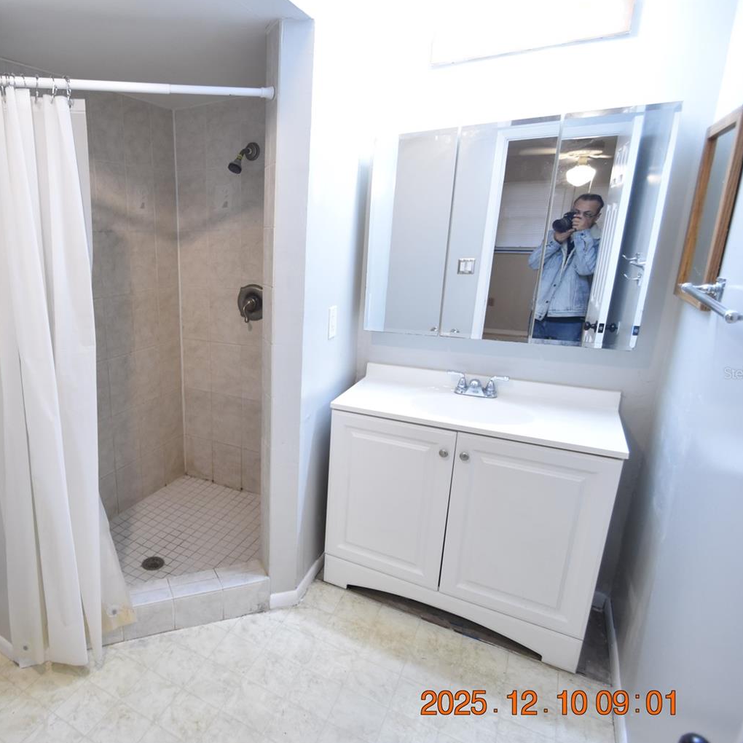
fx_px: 486
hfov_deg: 70.9
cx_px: 206
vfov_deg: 74.8
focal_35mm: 20
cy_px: 373
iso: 800
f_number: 3.5
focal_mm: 10
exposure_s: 1/30
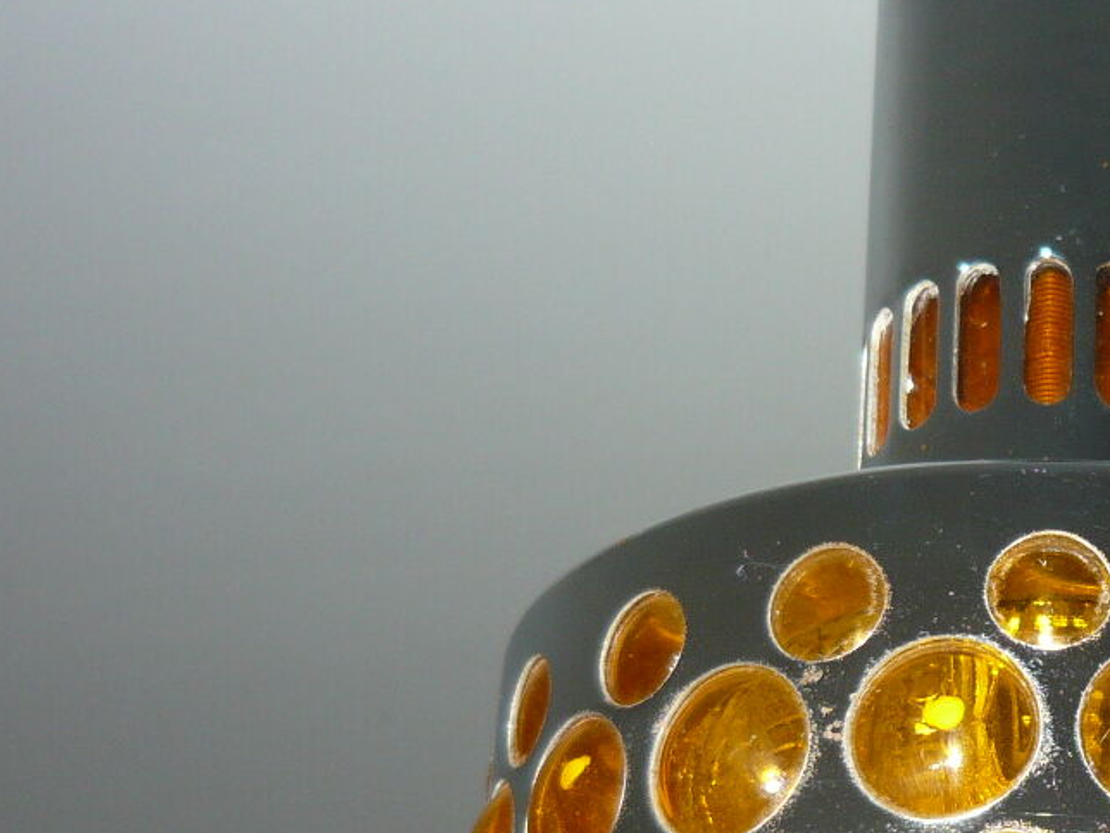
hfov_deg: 22.7
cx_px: 1177
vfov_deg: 17.8
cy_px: 721
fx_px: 2629
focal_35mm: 82
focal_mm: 5.5
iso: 100
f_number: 2.8
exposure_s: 1/30
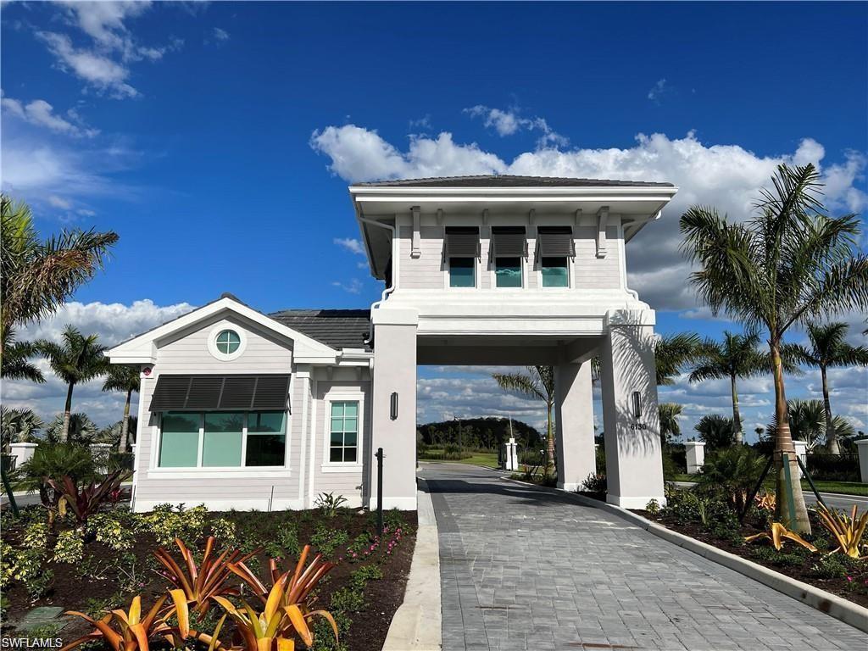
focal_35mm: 26
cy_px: 326
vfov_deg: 53.1
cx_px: 434
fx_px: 652
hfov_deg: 67.3
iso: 50
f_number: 1.5
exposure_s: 1/11364
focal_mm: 5.7
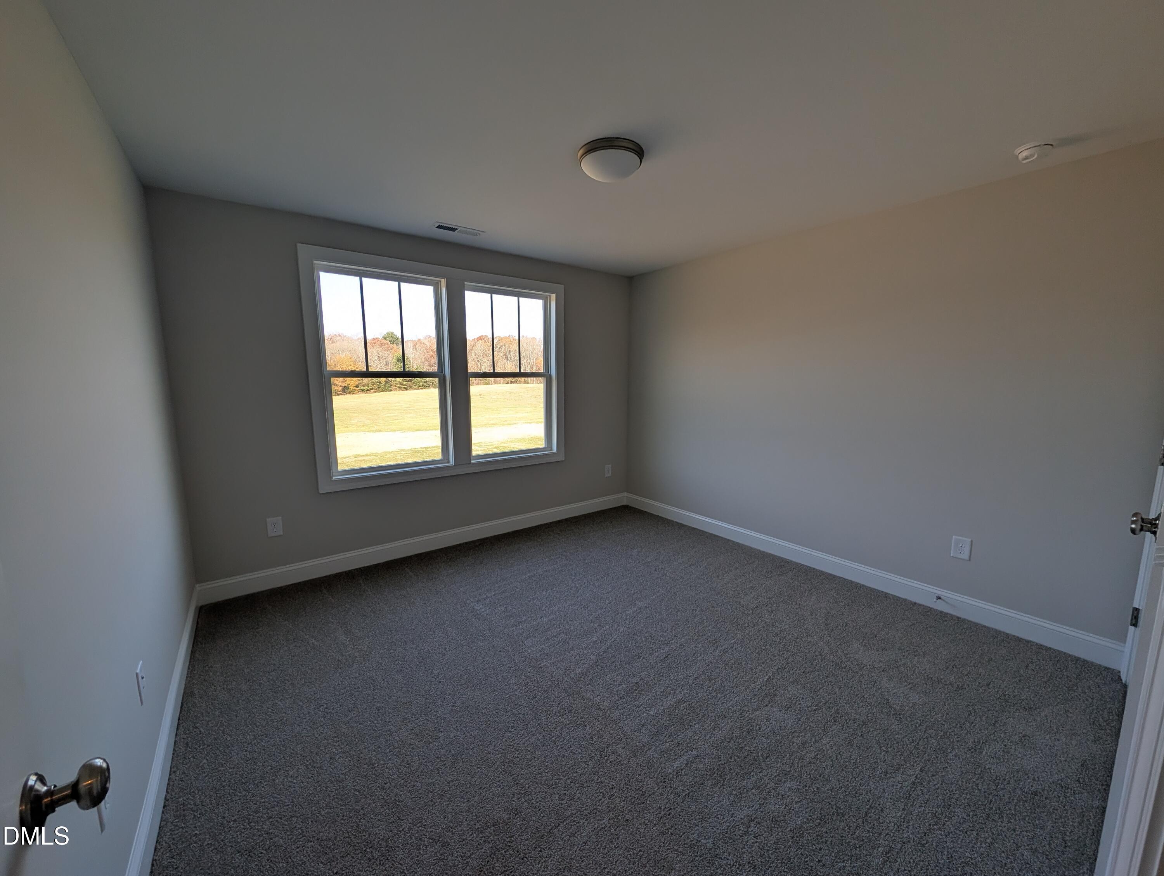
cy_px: 438
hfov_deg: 110.5
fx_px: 404
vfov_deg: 94.6
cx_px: 582
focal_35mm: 12
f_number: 1.95
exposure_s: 1/234
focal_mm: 2.23
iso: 48
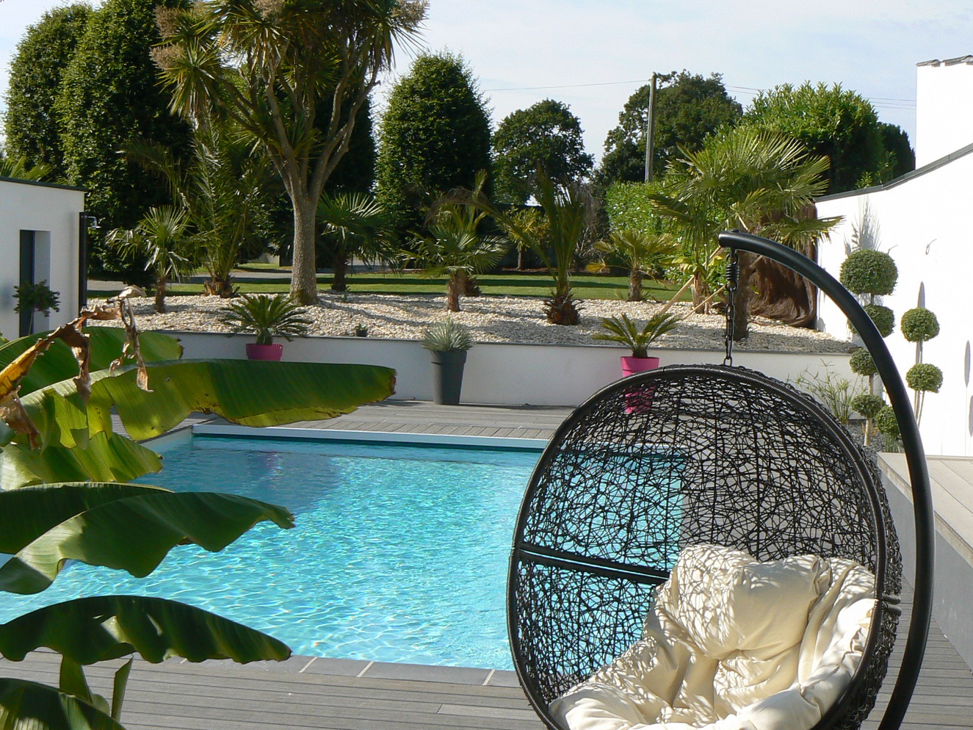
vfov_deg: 26.6
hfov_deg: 34.8
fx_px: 1546
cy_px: 370
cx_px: 404
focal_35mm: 55
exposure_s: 1/400
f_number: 6.3
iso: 80
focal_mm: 6
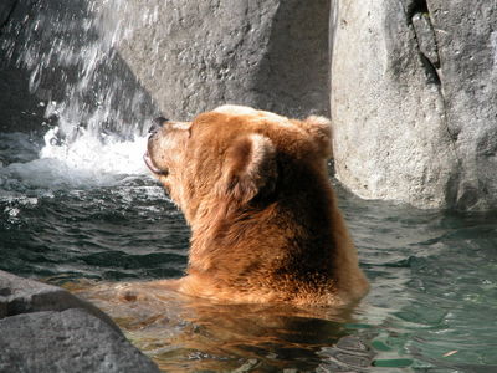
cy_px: 186
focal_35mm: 276
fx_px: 3963
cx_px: 248
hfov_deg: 7.2
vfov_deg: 5.4
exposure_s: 1/204
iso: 100
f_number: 4.7
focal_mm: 71.2
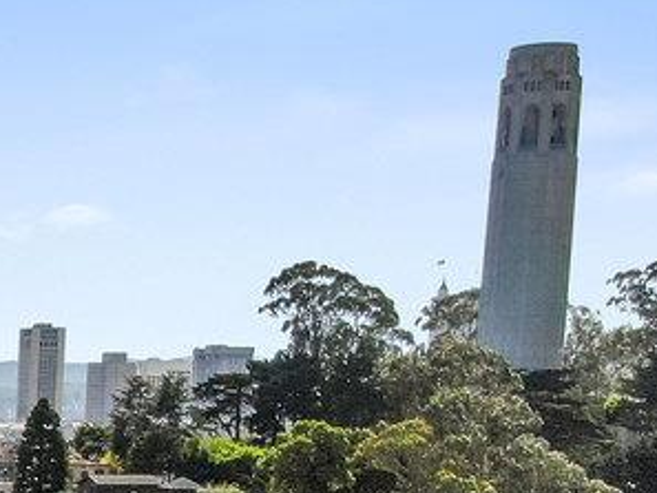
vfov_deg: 13.9
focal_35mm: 101
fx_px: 1918
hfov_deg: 16.5
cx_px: -496
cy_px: 685
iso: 100
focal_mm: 4.48
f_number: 2.8
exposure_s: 1/400
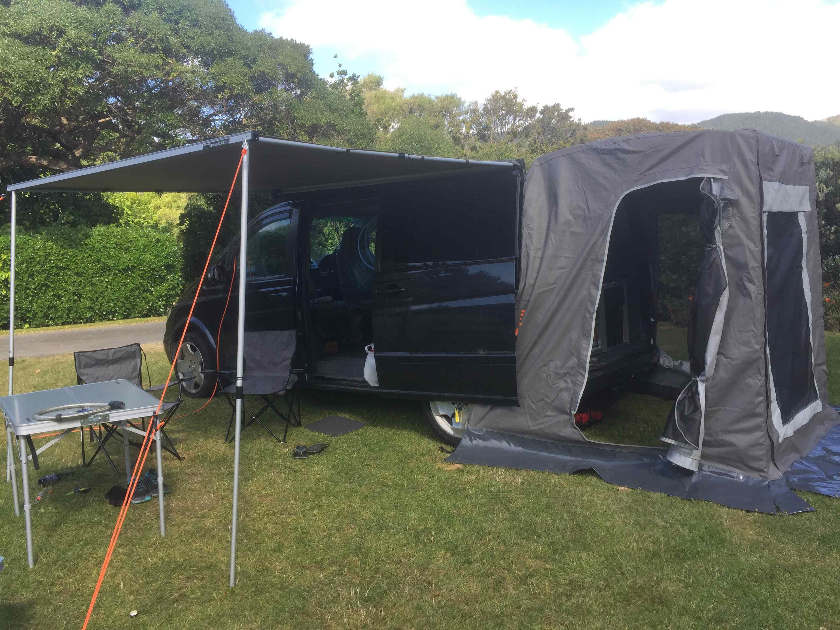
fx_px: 704
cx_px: 420
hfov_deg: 61.7
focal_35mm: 29
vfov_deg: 48.2
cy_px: 315
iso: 32
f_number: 2.2
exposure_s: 1/520
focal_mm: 4.15
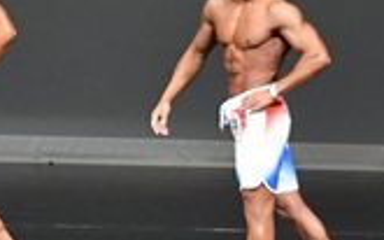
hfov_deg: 3.4
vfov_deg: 2.2
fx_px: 6340
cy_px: 58
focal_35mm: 606
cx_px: -336
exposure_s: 1/400
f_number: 5.6
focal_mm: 85
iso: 4000
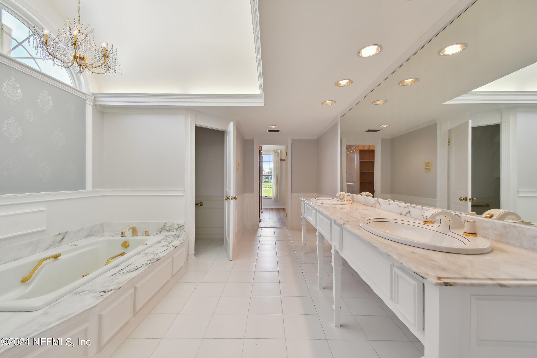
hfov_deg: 100.4
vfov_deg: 77.3
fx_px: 224
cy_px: 179
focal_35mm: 15
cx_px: 268
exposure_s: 1/15
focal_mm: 10
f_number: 7.1
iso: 100
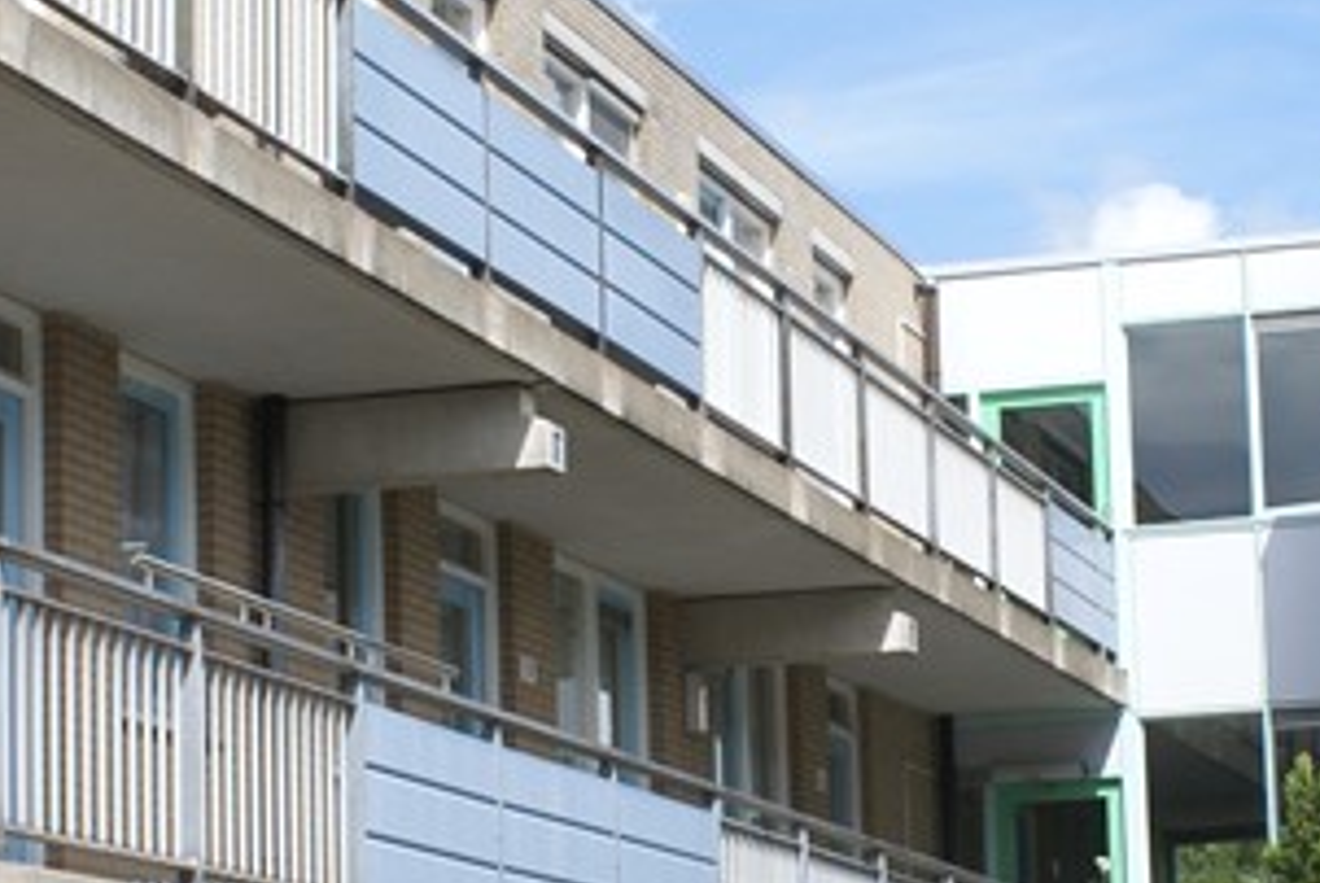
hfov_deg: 18.2
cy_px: 636
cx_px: 761
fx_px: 4111
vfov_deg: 12.2
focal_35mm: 112
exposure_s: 1/160
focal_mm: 22
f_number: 10
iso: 100
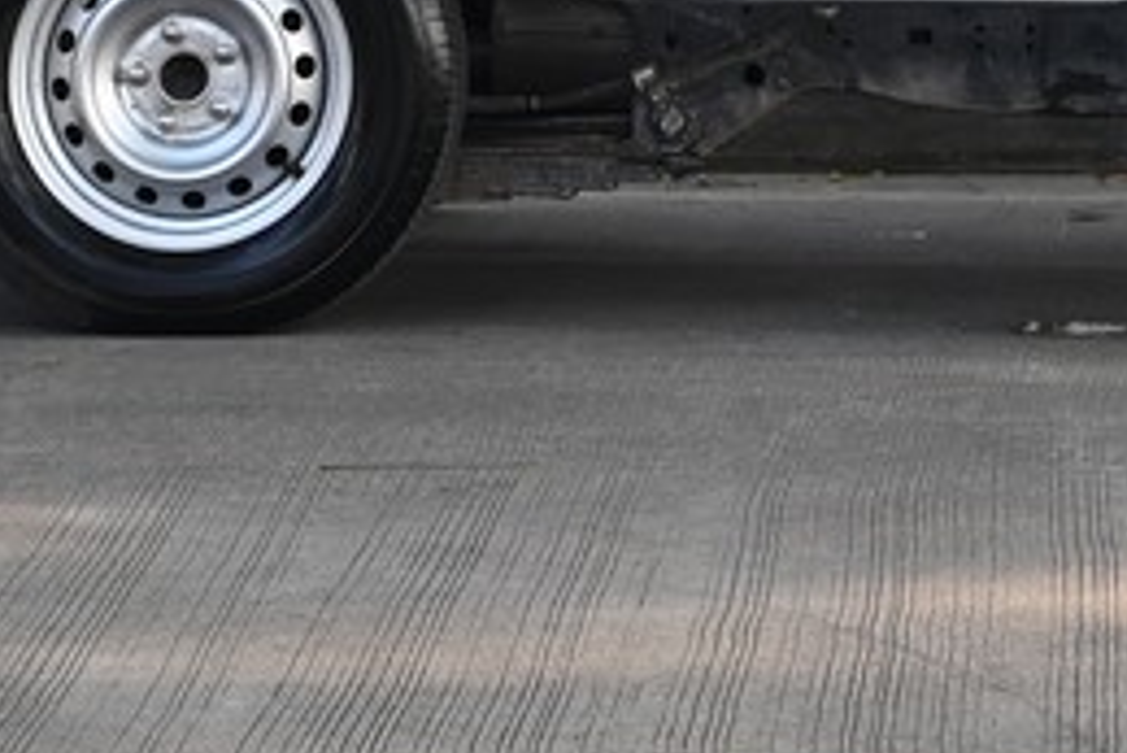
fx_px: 7173
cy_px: -729
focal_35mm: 229
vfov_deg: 5.9
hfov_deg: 8.9
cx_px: 1305
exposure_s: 1/100
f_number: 7.1
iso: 320
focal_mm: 36
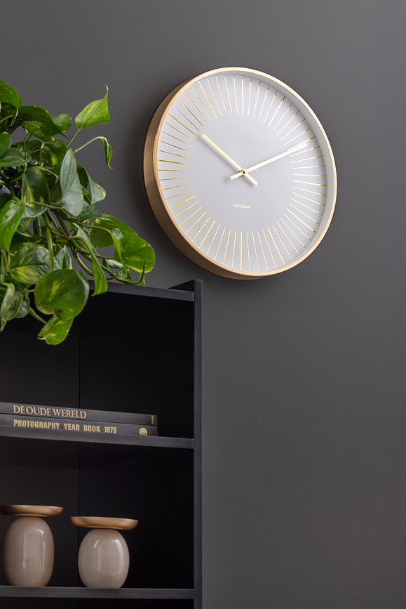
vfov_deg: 21.4
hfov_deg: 14.4
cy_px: 304
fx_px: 1605
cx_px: 203
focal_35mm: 95
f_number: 9
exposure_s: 1/100
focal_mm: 95
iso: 64
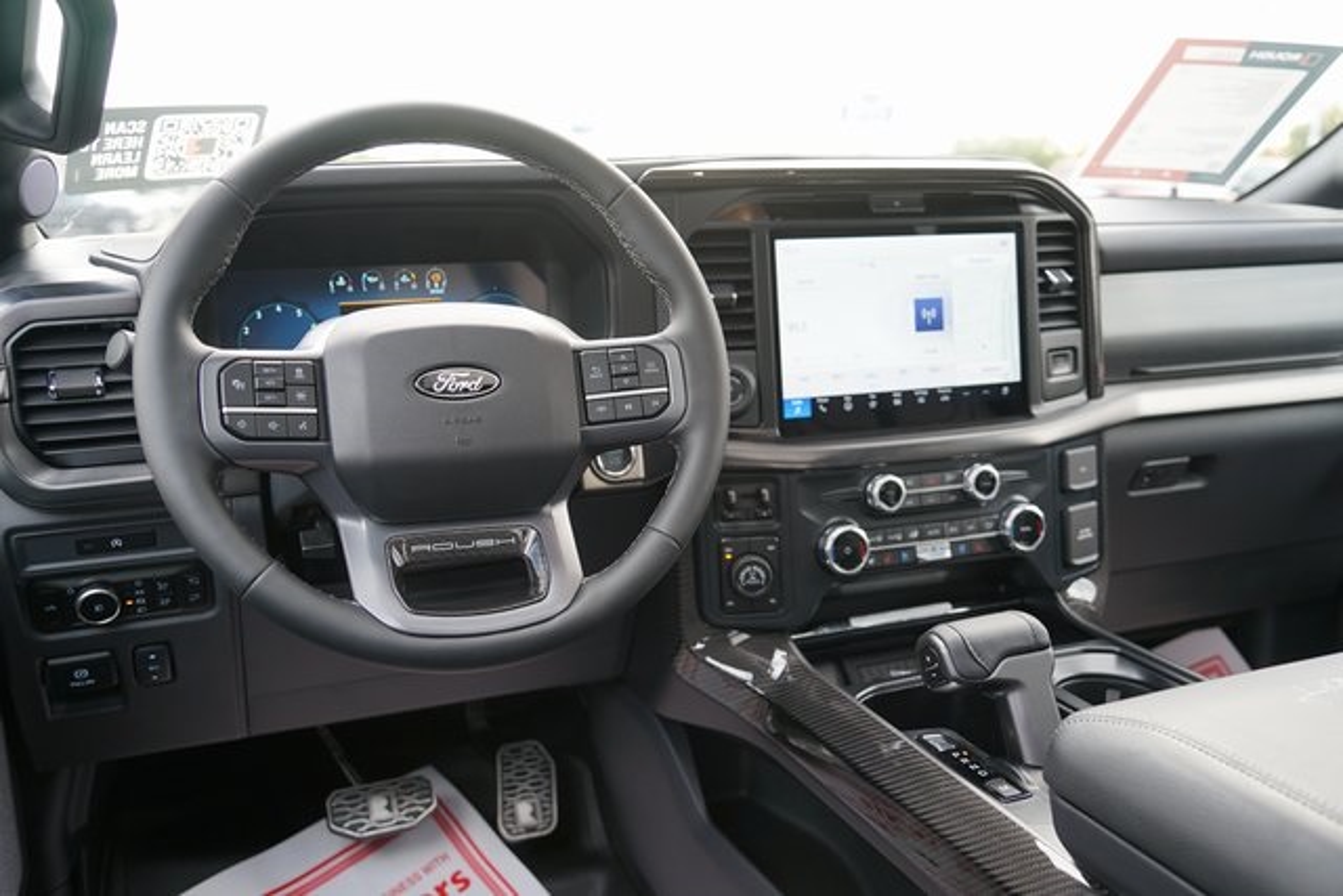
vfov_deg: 41.1
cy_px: 448
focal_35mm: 32
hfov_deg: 58.7
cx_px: 672
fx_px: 1194
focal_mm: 32
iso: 160
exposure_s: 1/60
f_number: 4
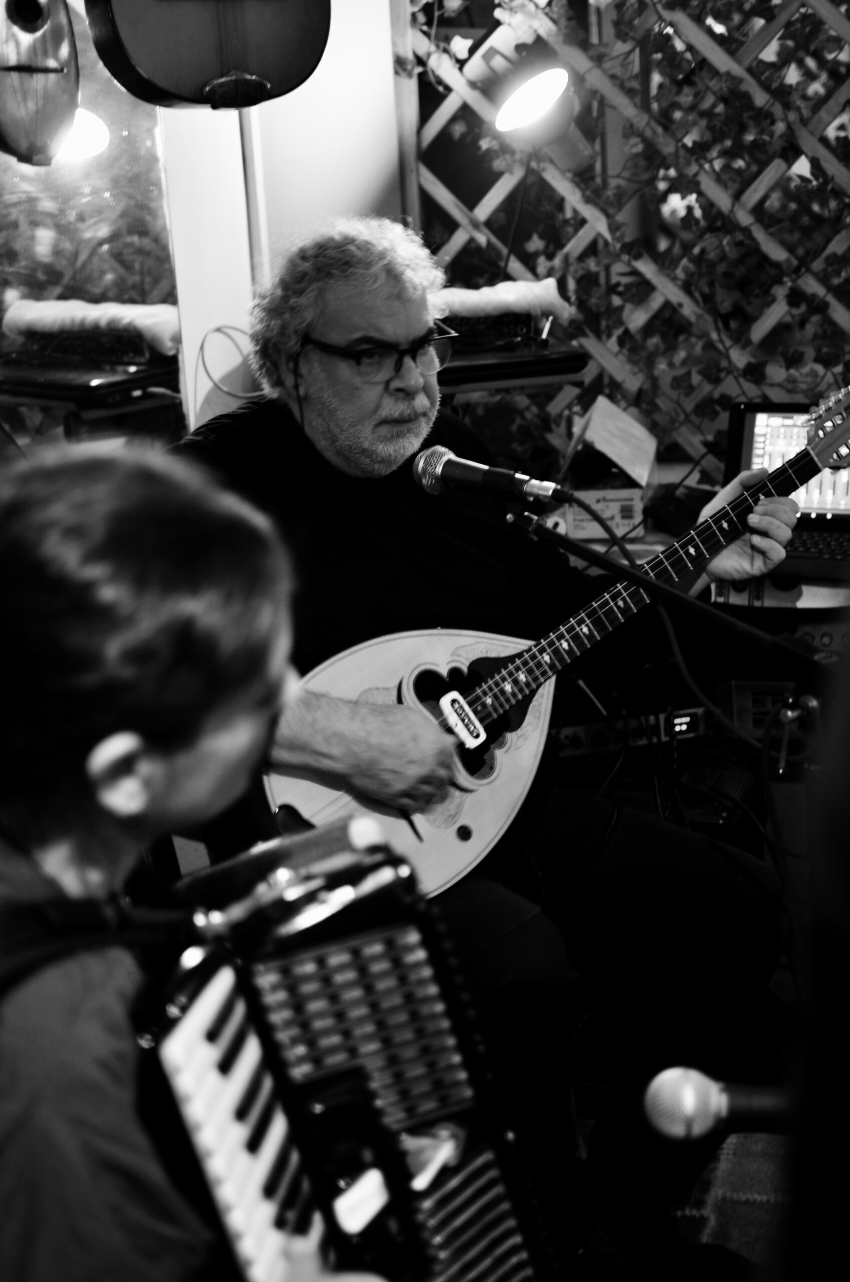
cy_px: 641
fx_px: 1867
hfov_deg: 25.6
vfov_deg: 37.9
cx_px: 425
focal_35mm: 52
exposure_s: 1/20
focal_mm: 35
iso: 100
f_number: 1.8
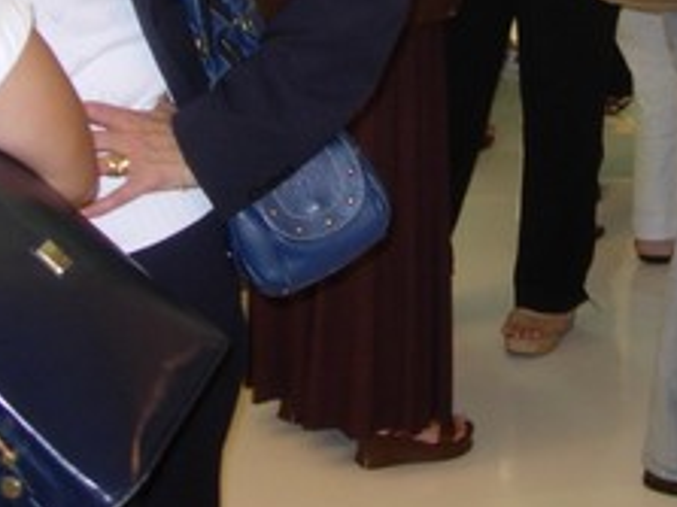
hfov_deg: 17.6
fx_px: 2170
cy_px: -123
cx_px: 534
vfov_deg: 12.9
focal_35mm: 111
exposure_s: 1/5.3
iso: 79
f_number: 2.8
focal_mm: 7.8
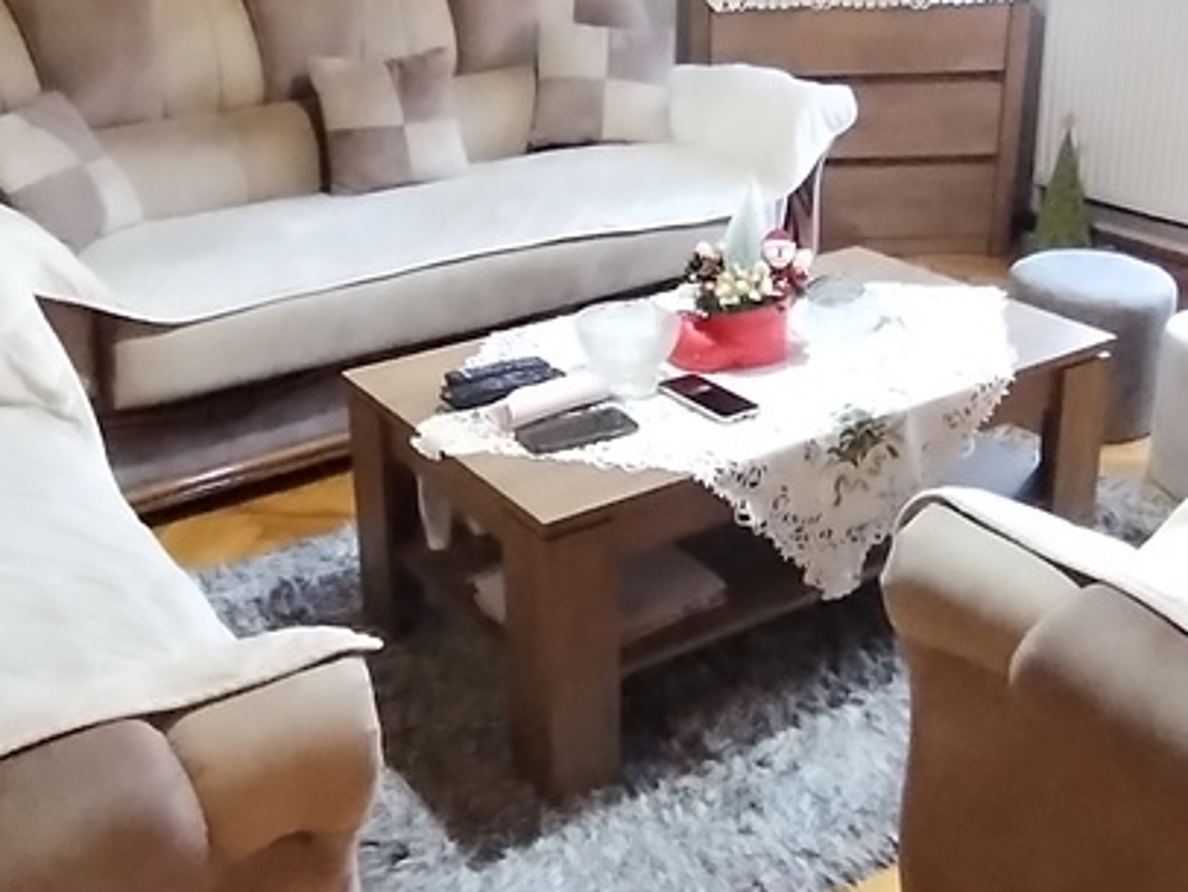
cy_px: 254
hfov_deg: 44.7
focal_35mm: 42
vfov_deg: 33.9
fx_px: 1442
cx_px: 557
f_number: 2.2
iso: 1477
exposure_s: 1/16.7
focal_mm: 1.42
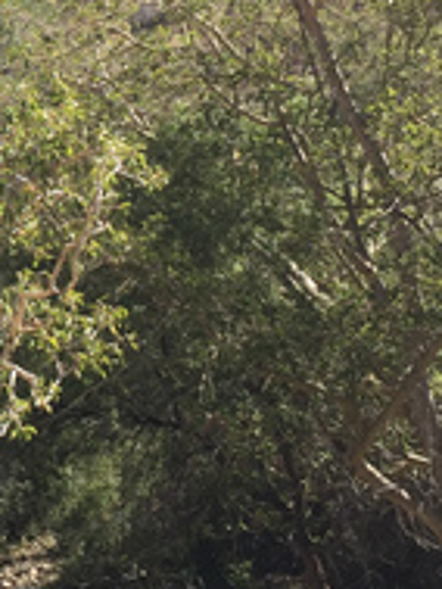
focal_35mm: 98
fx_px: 1667
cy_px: 137
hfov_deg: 14.2
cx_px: -215
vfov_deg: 19.9
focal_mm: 4.15
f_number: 2.2
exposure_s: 1/920
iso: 32
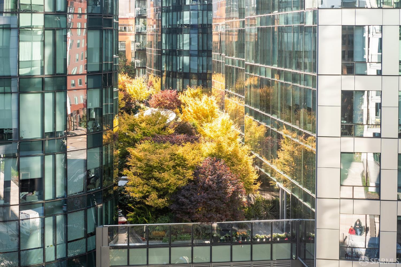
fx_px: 590
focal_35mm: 53
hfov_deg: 37.5
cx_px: 200
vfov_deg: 25.5
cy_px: 134
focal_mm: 35
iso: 200
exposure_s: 1/60
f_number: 5.6
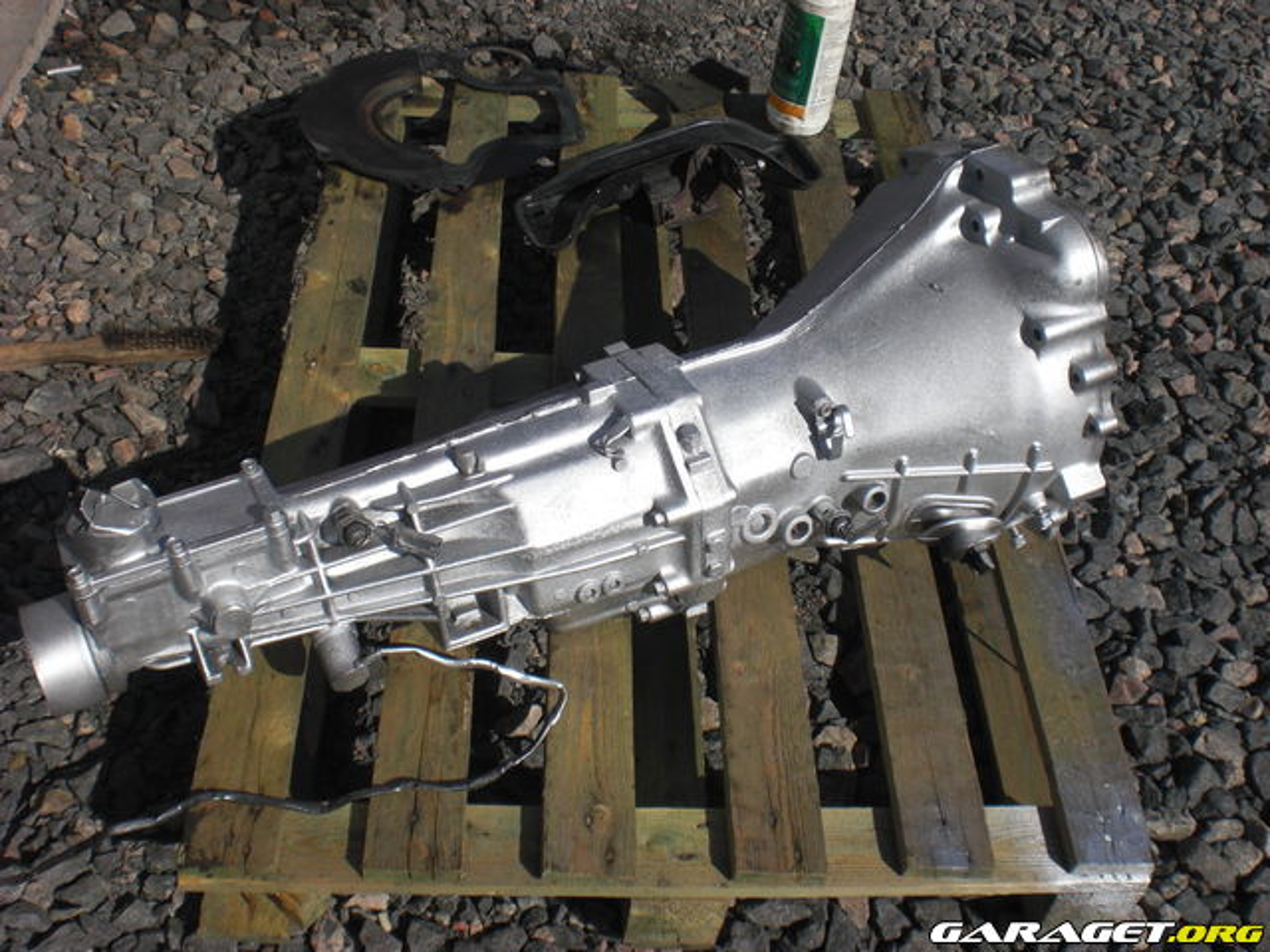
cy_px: 476
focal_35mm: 38
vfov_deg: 37.7
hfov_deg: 49.0
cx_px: 635
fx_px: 1394
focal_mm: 6.3
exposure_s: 1/800
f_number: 5.6
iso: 64
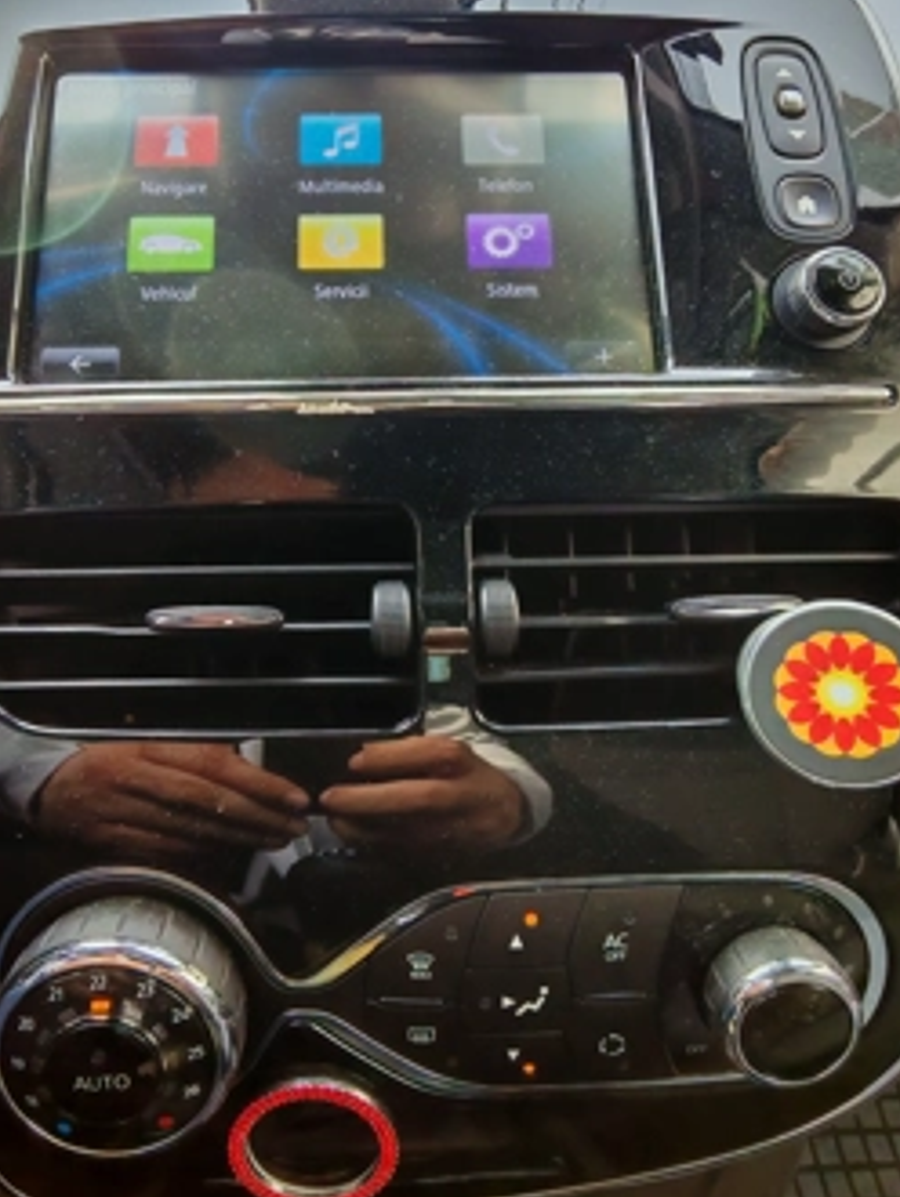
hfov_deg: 58.8
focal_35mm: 23
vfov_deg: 73.4
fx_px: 796
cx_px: 396
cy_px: 504
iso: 50
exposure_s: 1/130
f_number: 2.2
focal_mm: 1.96
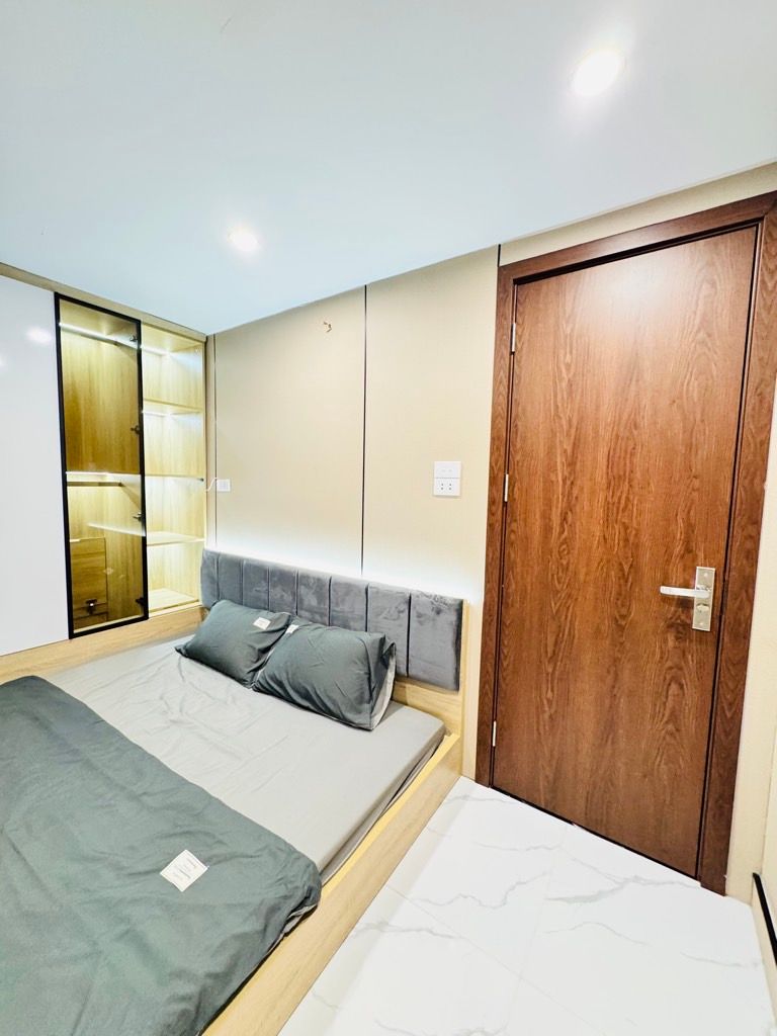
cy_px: 518
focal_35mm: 14
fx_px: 419
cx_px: 388
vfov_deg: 102.1
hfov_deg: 85.7
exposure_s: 1/50
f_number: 2.2
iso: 500
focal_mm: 2.22
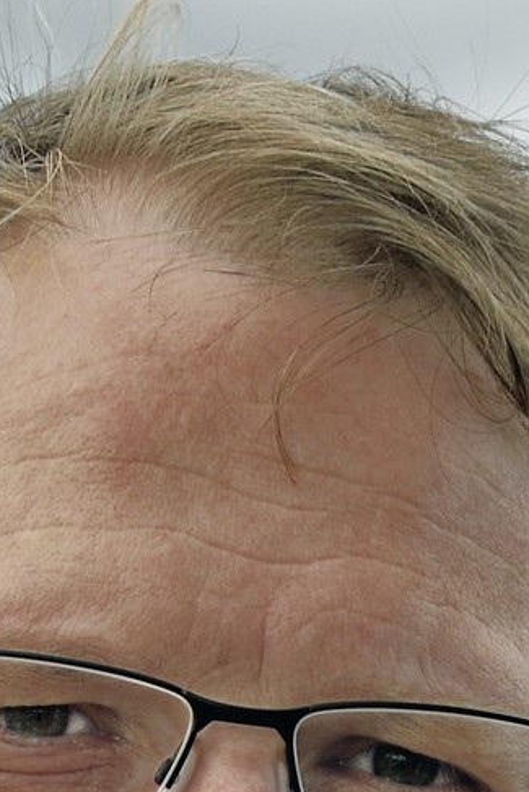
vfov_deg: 7.2
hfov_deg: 5.1
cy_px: 1862
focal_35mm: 271
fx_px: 5969
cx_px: 127
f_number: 10
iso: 200
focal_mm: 55
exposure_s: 1/250
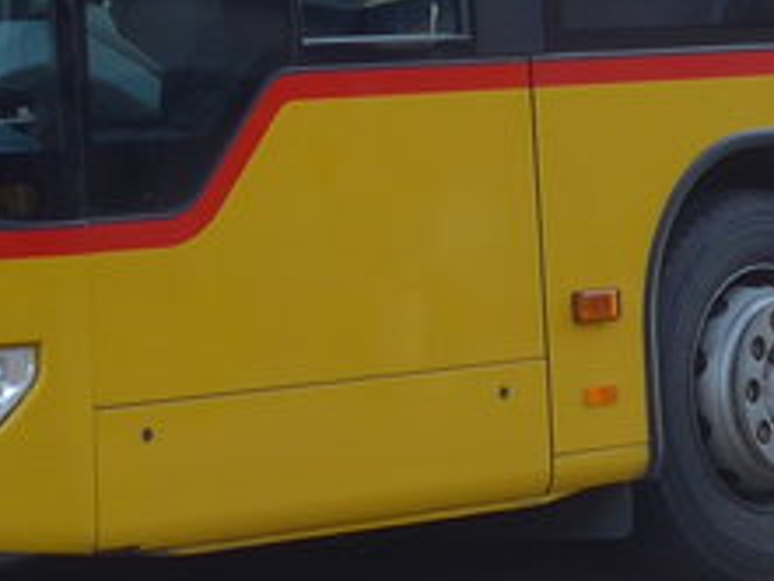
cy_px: -500
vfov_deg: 5.8
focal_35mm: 250
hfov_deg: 7.9
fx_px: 5593
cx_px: 756
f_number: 3
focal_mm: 9.5
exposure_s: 1/125
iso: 80
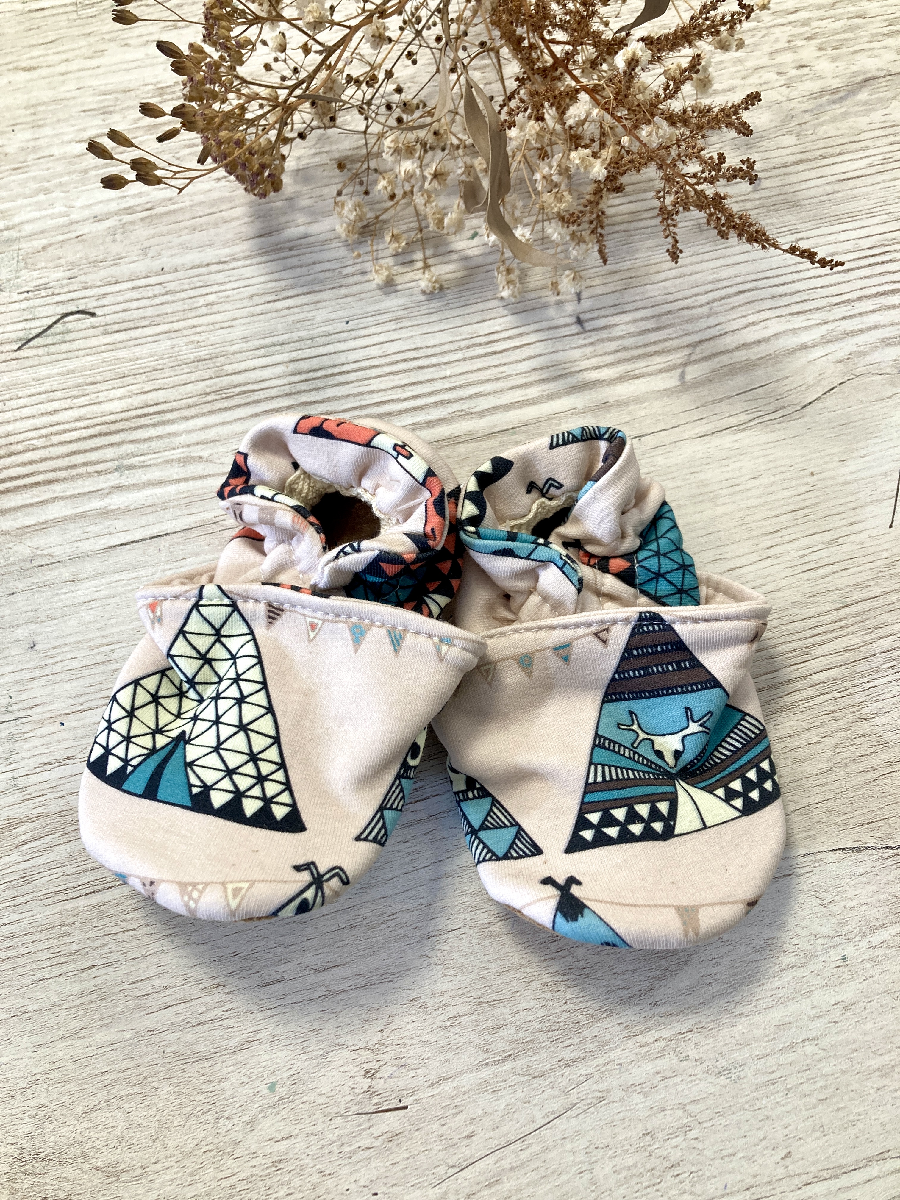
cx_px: 450
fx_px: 971
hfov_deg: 49.7
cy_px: 600
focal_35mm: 28
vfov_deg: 63.4
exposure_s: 1/50
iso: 50
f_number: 1.8
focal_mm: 3.99
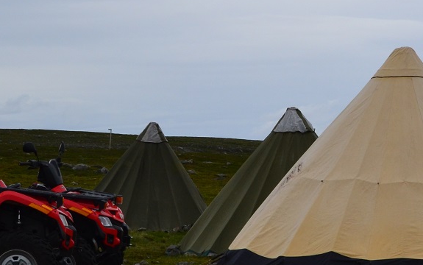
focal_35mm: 136
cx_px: 364
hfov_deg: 15.2
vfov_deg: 9.7
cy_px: 136
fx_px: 1569
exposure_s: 1/320
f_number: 10
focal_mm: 32
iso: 400
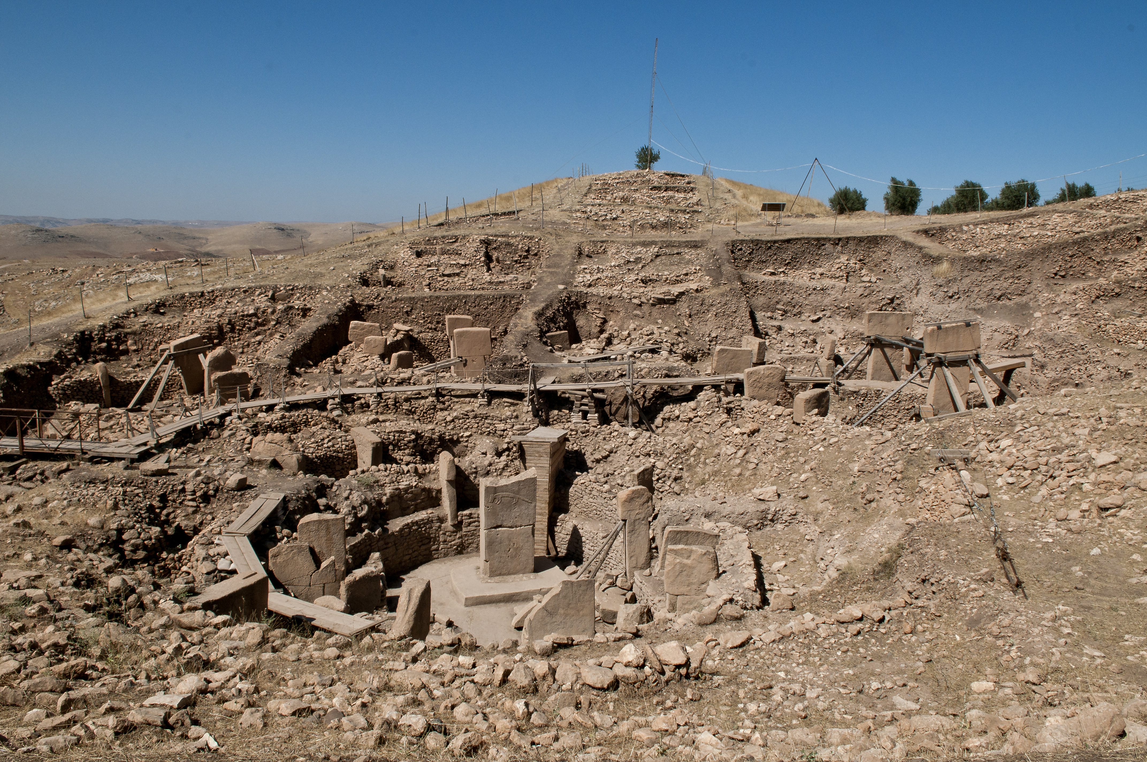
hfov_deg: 70.5
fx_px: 811
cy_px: 381
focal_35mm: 26
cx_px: 574
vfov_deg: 50.3
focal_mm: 17
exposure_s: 1/500
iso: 200
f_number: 13
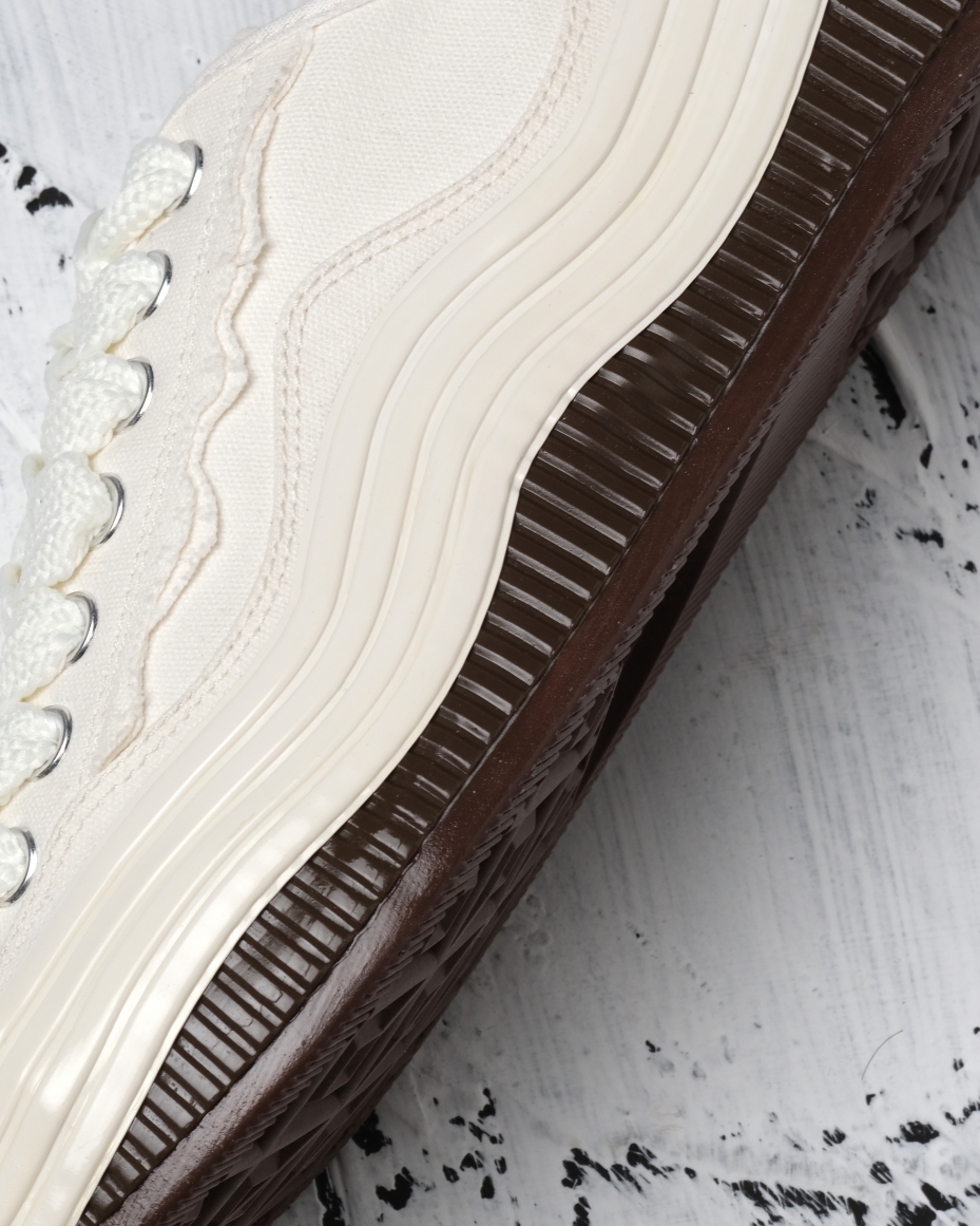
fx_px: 7721
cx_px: 389
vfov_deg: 9.1
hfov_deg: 7.3
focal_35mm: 213
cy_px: 544
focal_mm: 120
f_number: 16
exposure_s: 1/100
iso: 160
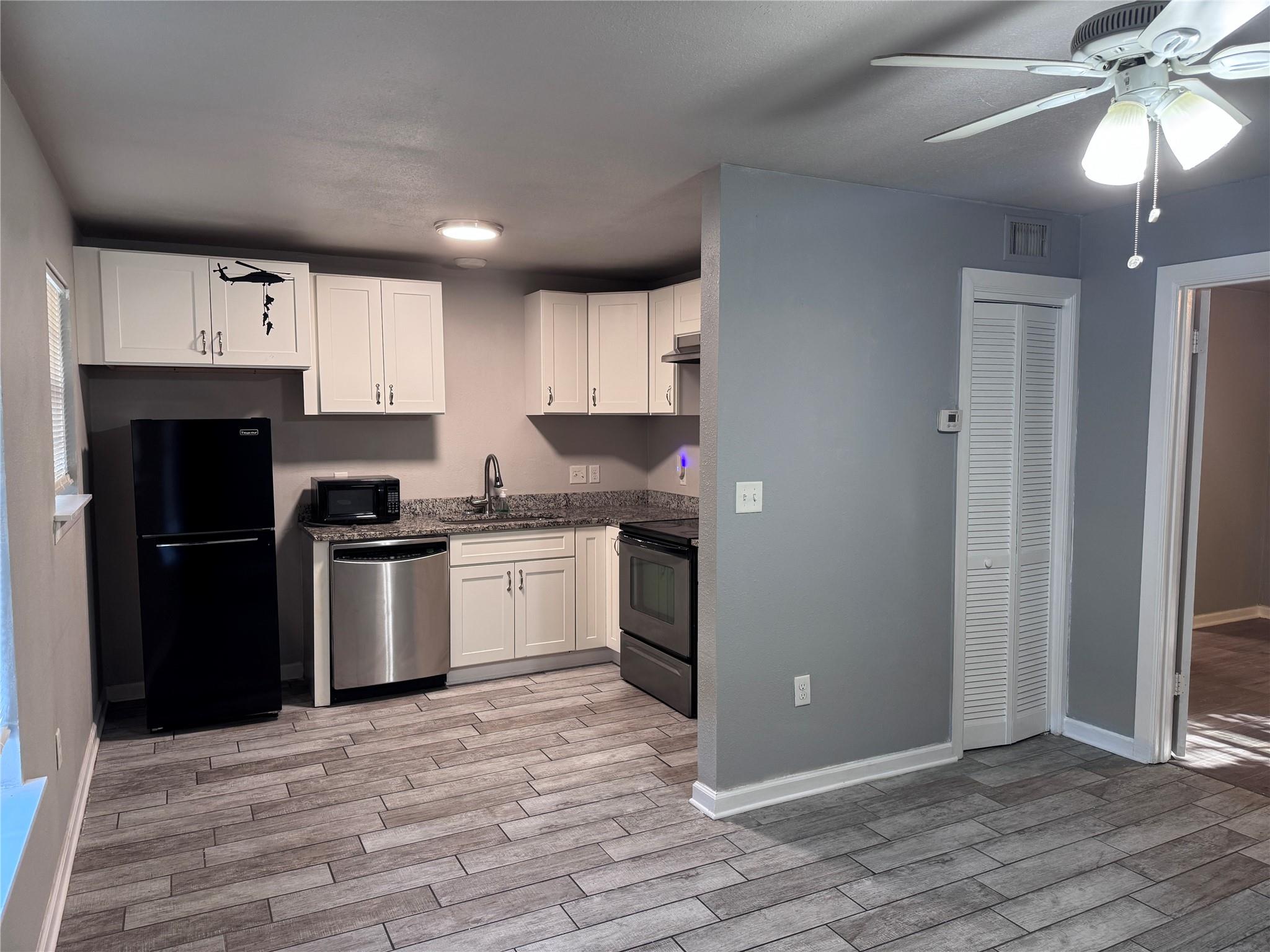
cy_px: 476
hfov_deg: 71.6
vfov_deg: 56.8
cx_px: 635
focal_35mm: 24
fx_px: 881
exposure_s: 1/60
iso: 200
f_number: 1.78
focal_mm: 6.76
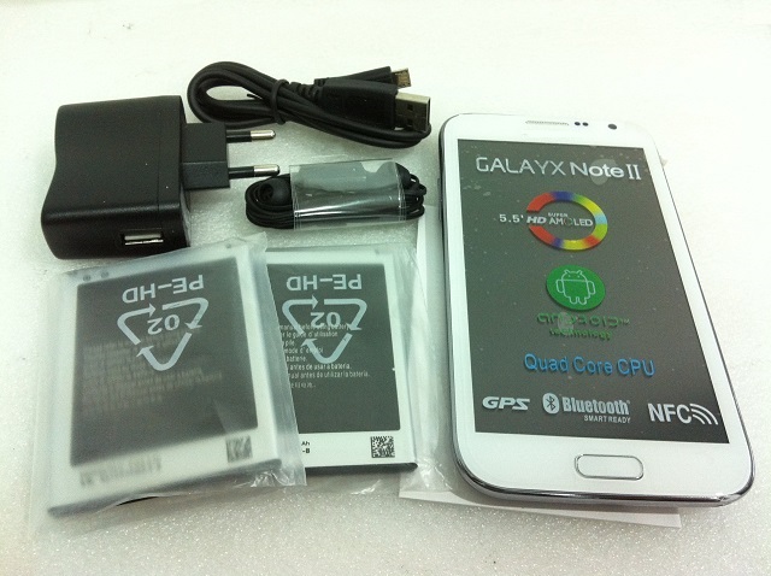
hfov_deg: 52.7
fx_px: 778
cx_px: 386
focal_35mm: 35
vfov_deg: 40.6
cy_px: 288
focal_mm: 3.85
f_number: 2.8
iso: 160
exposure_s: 1/15
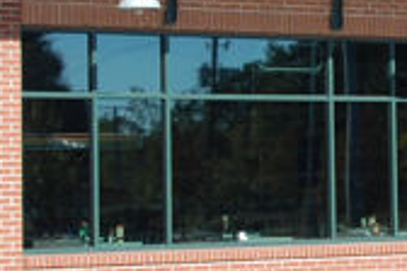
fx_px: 1820
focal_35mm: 161
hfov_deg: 12.6
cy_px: 48
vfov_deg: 8.5
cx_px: 395
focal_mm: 24
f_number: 9
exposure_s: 1/320
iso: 200
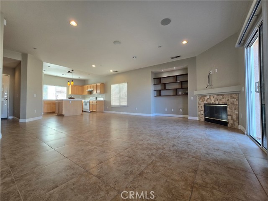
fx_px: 101
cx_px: 134
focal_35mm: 13
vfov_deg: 89.9
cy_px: 100
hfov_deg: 106.2
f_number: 2.2
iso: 64
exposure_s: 1/60
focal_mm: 2.2
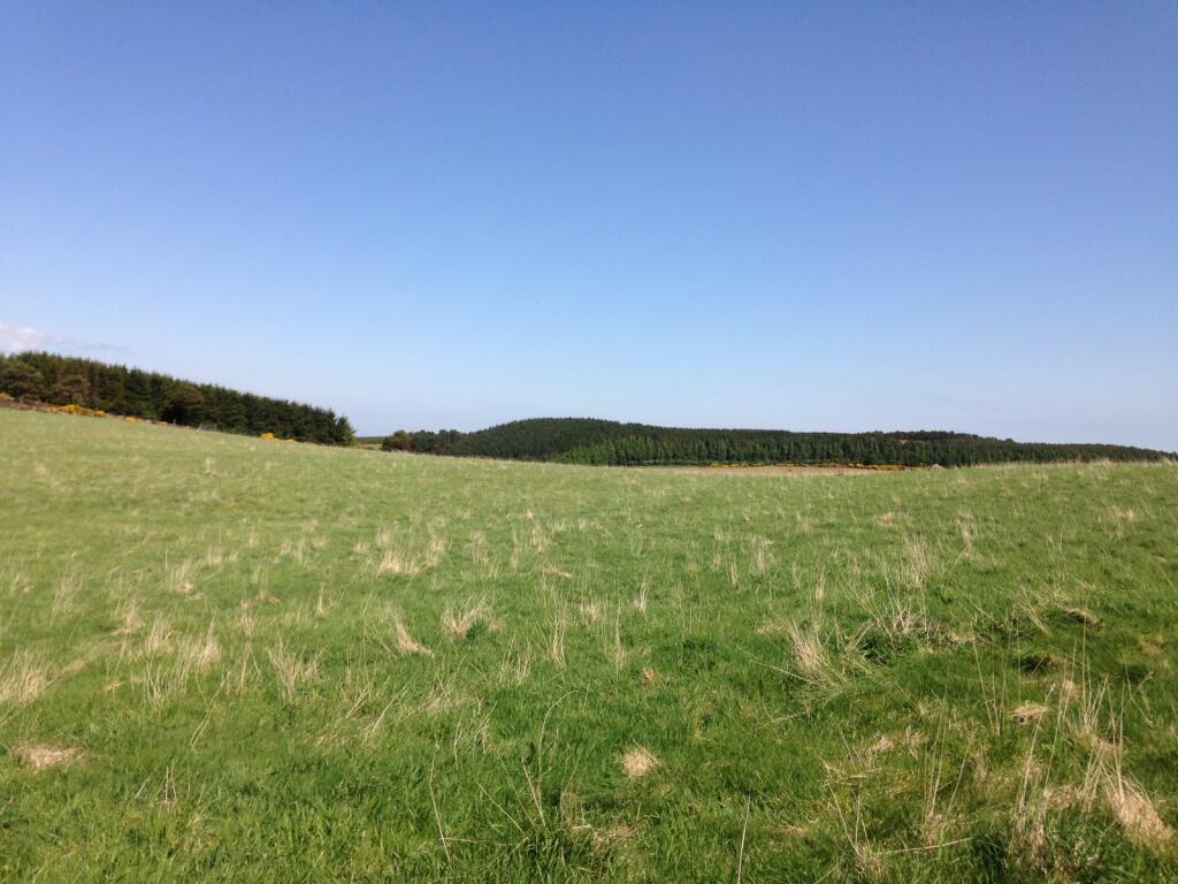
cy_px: 442
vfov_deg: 42.9
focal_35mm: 33
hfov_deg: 55.4
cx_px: 589
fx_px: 1123
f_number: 2.4
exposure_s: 1/1869
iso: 50
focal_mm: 4.12
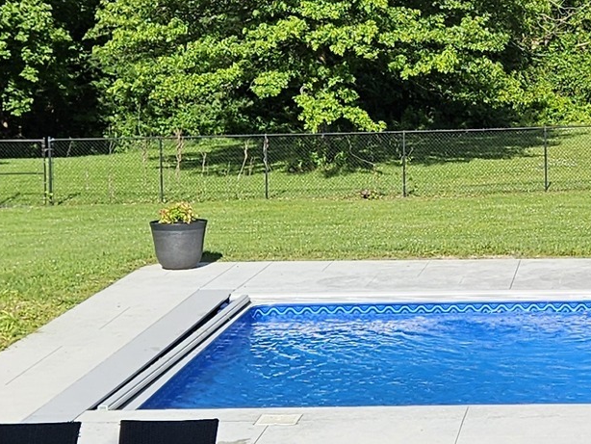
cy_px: 120
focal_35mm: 115
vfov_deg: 12.9
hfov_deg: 16.4
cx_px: 705
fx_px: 1964
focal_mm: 5.4
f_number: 1.8
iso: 25
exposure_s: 1/1780
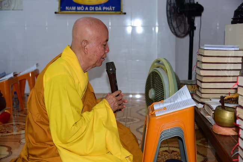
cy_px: 81
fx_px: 351
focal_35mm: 52
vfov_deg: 26.0
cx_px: 122
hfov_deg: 38.2
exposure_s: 1/60
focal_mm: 52
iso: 320
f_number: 4
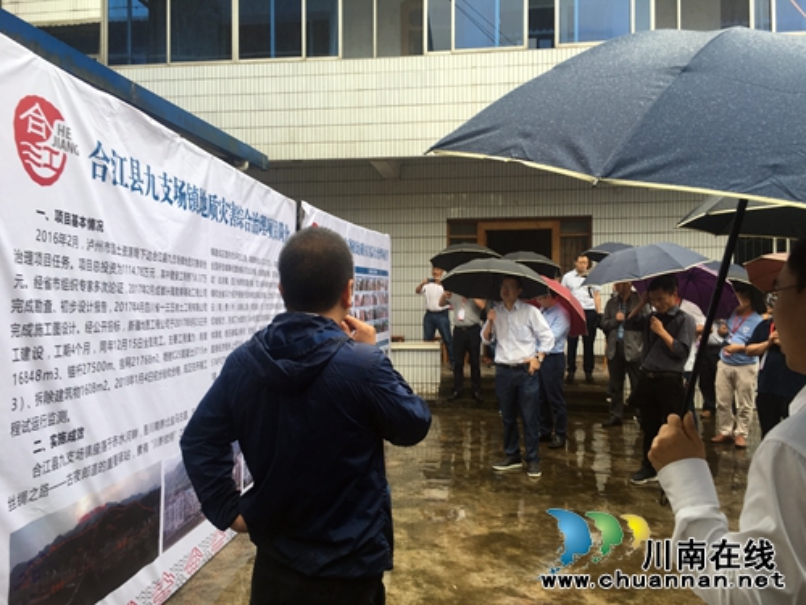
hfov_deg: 61.7
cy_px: 302
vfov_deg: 48.2
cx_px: 403
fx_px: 675
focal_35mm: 29
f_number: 2.2
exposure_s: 1/50
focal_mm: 4.15
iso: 25
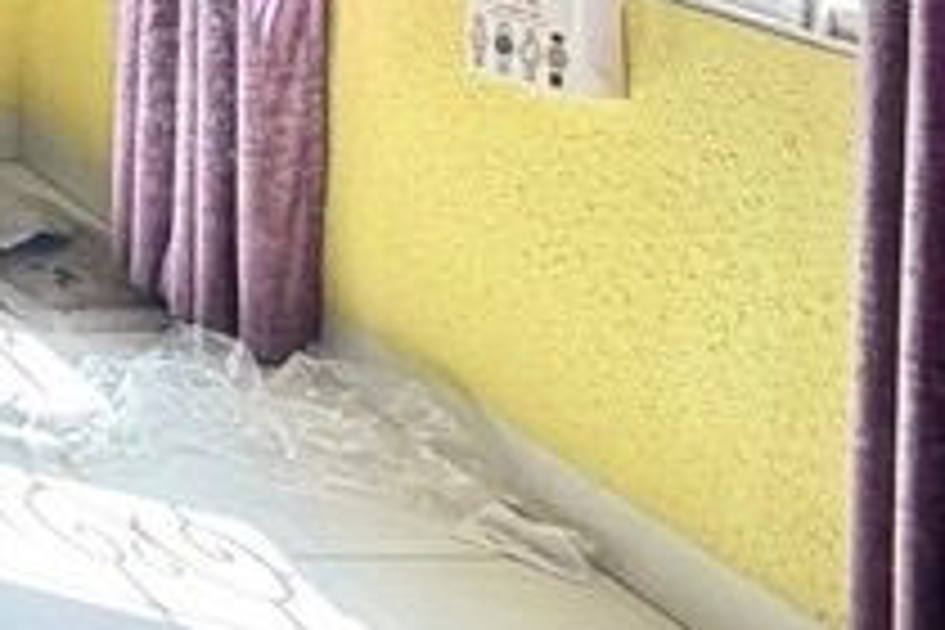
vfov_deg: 16.6
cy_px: -441
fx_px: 1864
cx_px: -882
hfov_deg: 19.1
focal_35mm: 71
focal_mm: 2.22
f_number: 2.2
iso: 100
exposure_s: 1/100
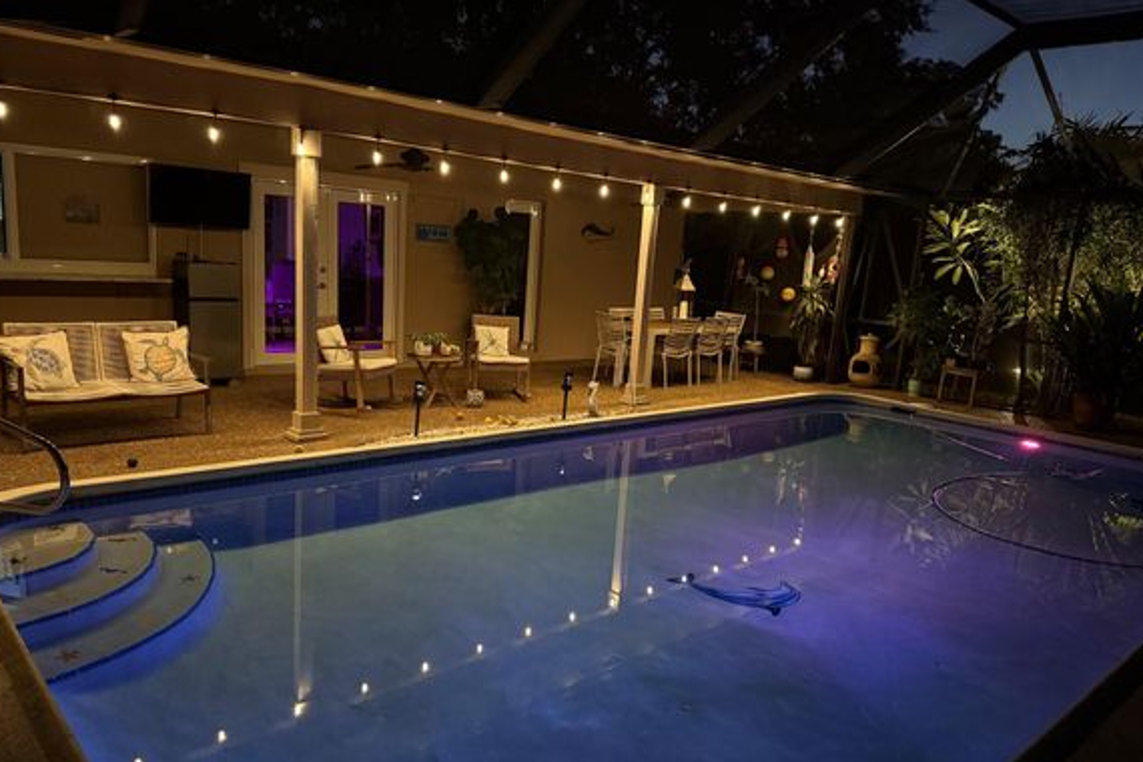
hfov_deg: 69.4
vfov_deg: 49.5
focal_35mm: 26
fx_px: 825
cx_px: 565
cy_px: 410
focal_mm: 6.76
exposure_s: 1/30
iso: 1600
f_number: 1.78
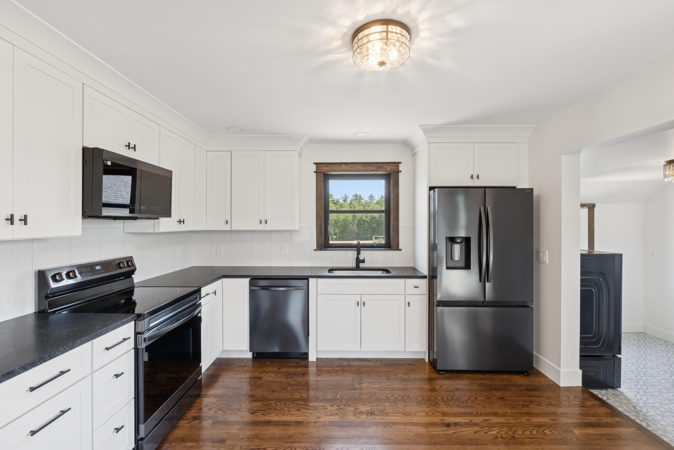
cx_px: 337
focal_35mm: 16
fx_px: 300
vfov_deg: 73.8
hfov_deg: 96.7
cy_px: 225
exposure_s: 1/1.67
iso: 320
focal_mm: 16
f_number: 20
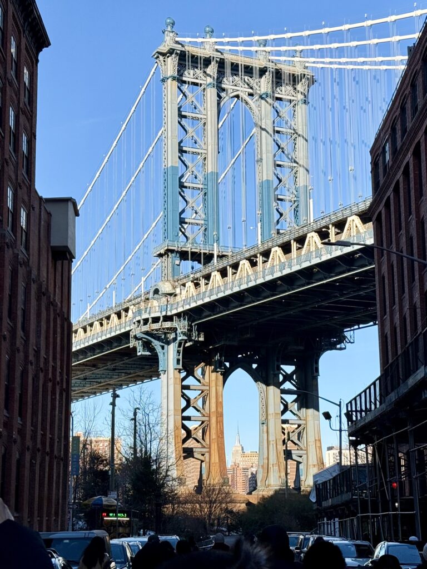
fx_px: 789
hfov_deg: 30.3
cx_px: 214
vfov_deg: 39.7
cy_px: 284
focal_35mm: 48
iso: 80
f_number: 1.78
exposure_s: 1/3096
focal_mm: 6.76
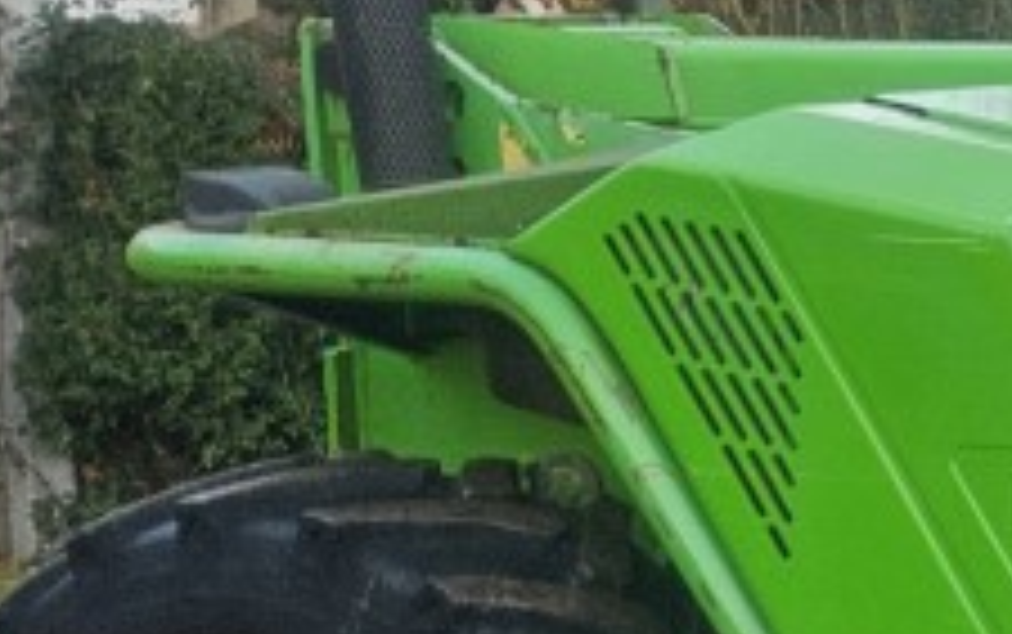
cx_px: 2172
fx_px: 3064
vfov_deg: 11.8
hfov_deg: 14.6
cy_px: 409
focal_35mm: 111
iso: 50
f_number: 1.8
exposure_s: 1/180
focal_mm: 5.4
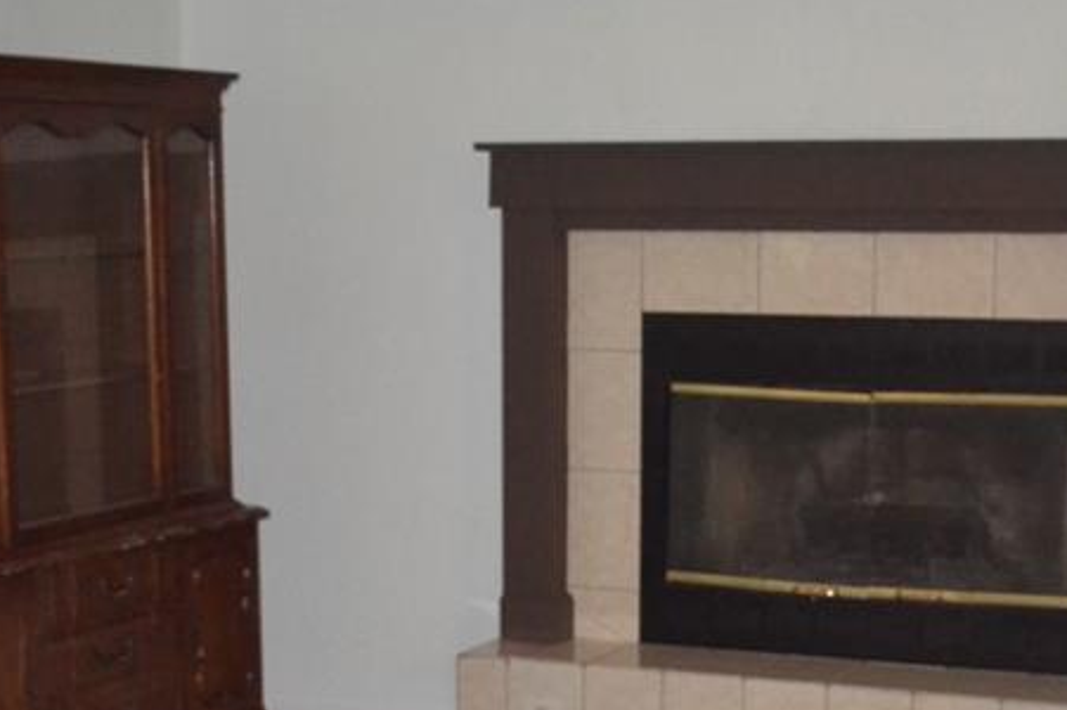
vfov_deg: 18.1
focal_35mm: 75
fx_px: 2221
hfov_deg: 27.0
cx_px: 606
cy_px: 495
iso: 3200
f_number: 3.8
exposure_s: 1/60
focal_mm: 22
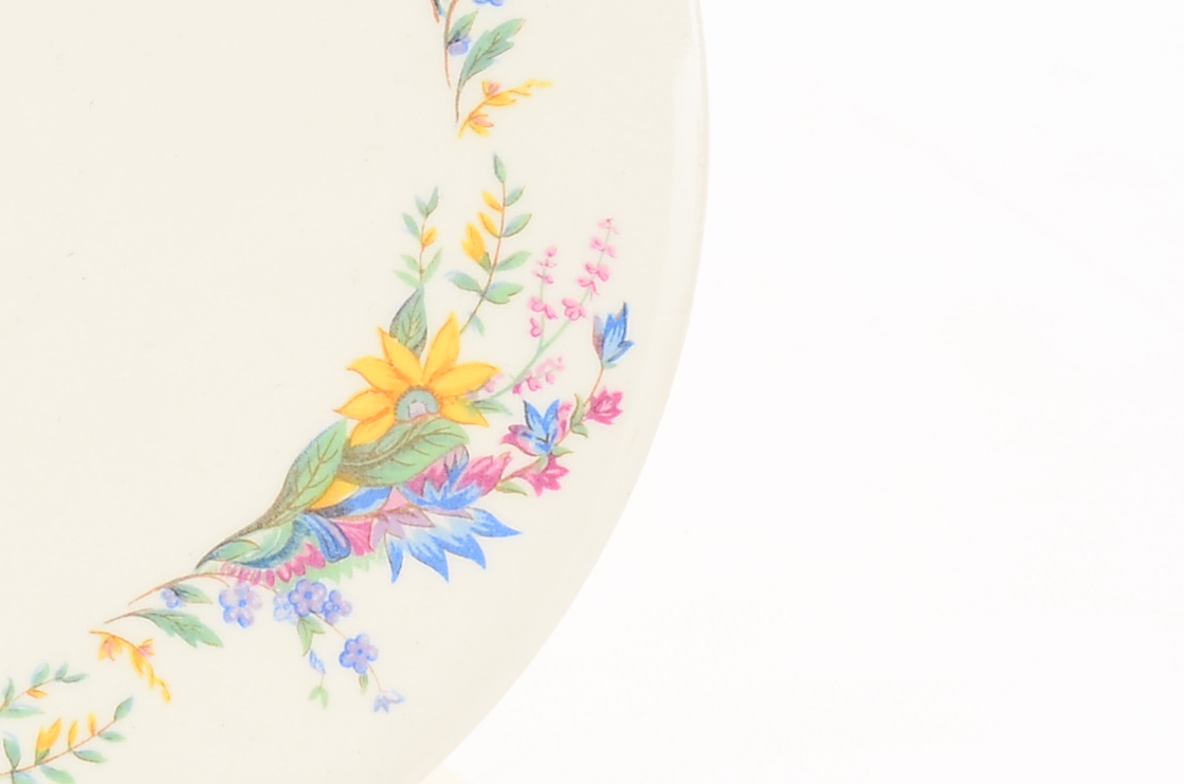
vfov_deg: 9.5
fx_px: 4714
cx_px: -114
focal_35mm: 144
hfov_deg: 14.0
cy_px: 458
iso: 250
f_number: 11
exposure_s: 1/80
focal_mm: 29
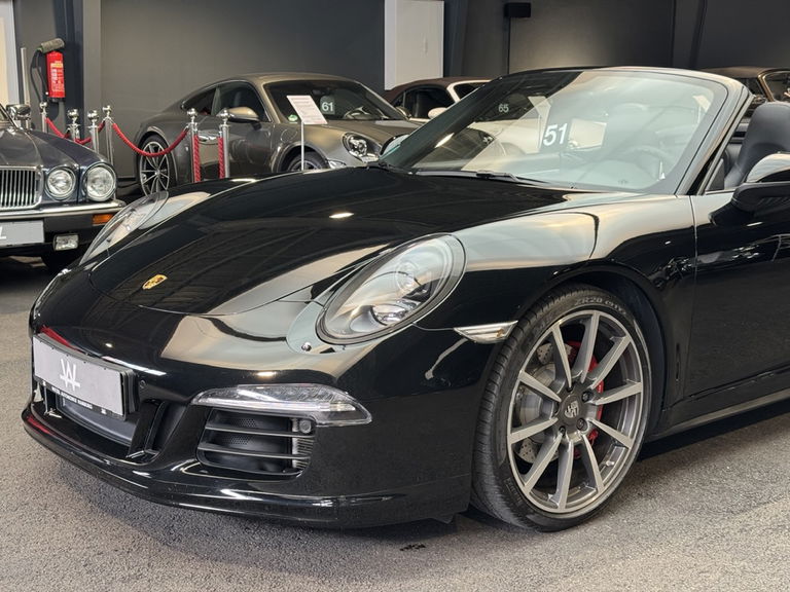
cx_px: 395
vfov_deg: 30.3
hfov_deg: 39.7
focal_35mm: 48
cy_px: 296
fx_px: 1095
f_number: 1.78
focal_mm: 6.76
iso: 160
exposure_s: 1/50
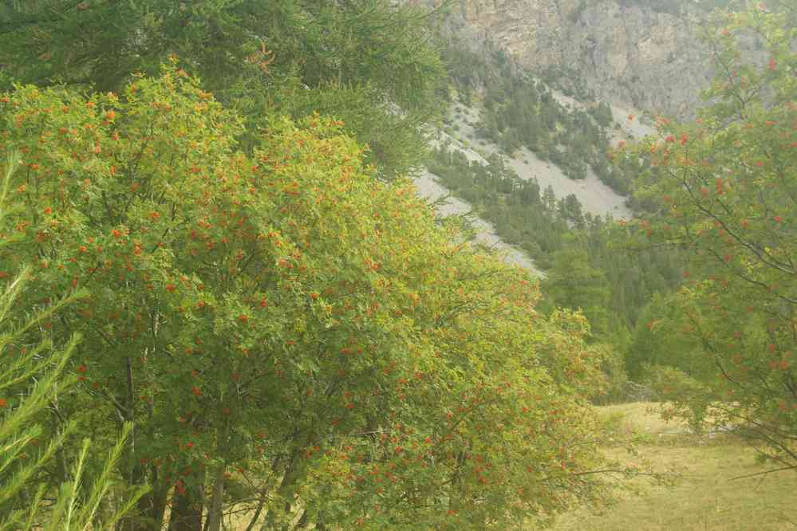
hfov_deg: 46.4
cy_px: 266
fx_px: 930
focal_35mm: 42
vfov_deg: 31.9
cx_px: 398
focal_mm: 28
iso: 200
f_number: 7.1
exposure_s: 1/60
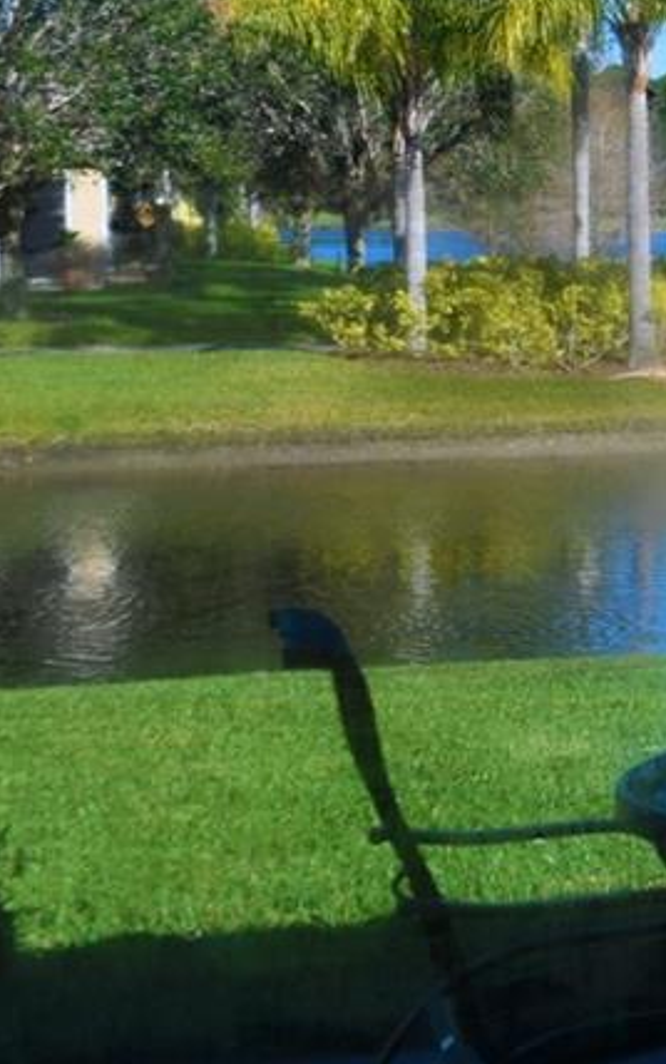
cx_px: 1026
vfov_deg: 17.7
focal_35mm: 117
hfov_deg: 10.8
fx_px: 3393
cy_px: 244
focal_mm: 32
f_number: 9
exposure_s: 1/320
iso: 100
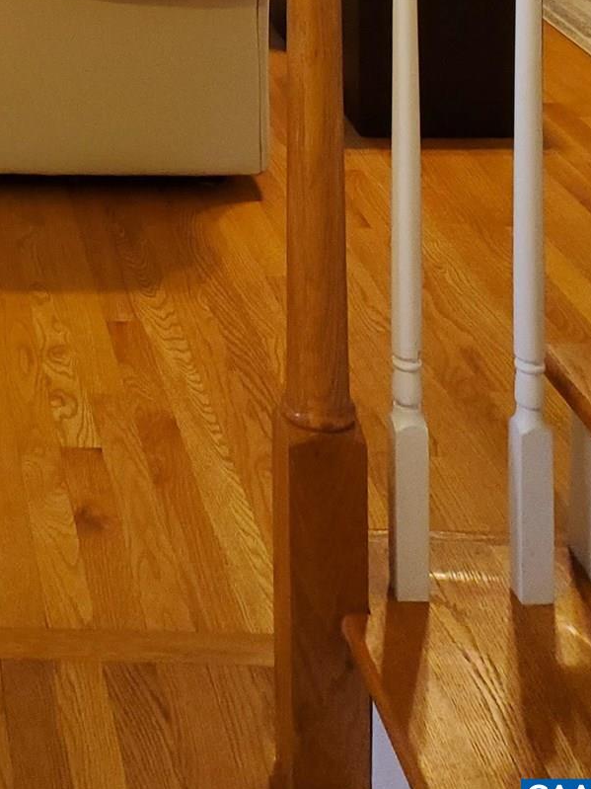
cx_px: -223
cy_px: -306
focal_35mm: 75
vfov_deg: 22.5
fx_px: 1708
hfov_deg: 18.0
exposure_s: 1/40
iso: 320
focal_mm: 4.3
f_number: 2.4
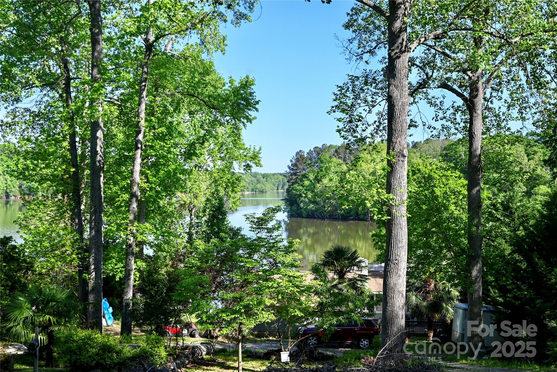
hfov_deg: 39.6
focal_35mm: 50
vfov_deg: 27.0
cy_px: 186
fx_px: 774
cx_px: 278
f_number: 6.3
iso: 110
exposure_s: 1/250
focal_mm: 50
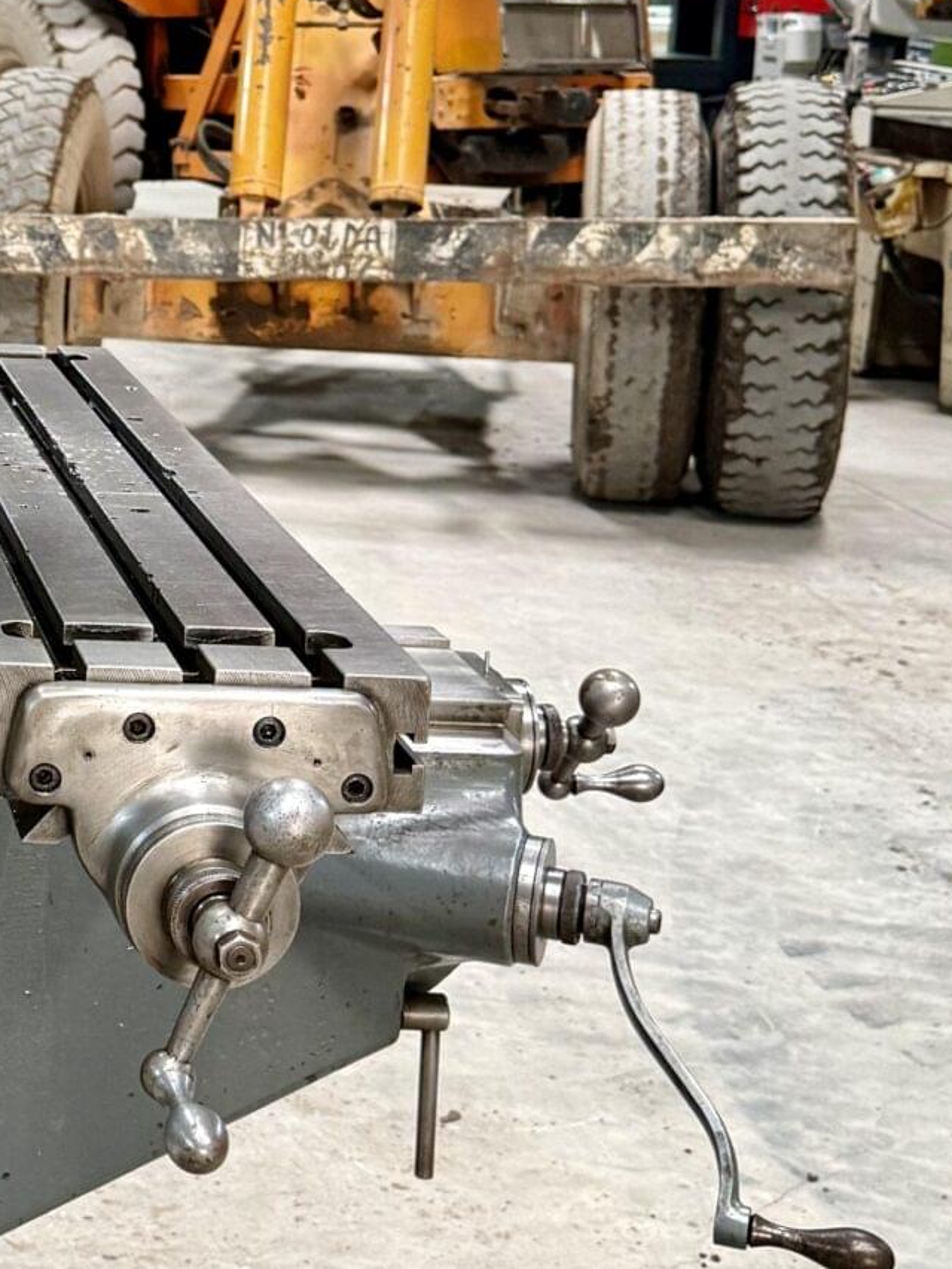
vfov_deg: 26.8
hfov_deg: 19.1
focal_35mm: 72
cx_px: -242
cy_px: 360
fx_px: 2640
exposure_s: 1/50
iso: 200
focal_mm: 6.76
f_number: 1.78
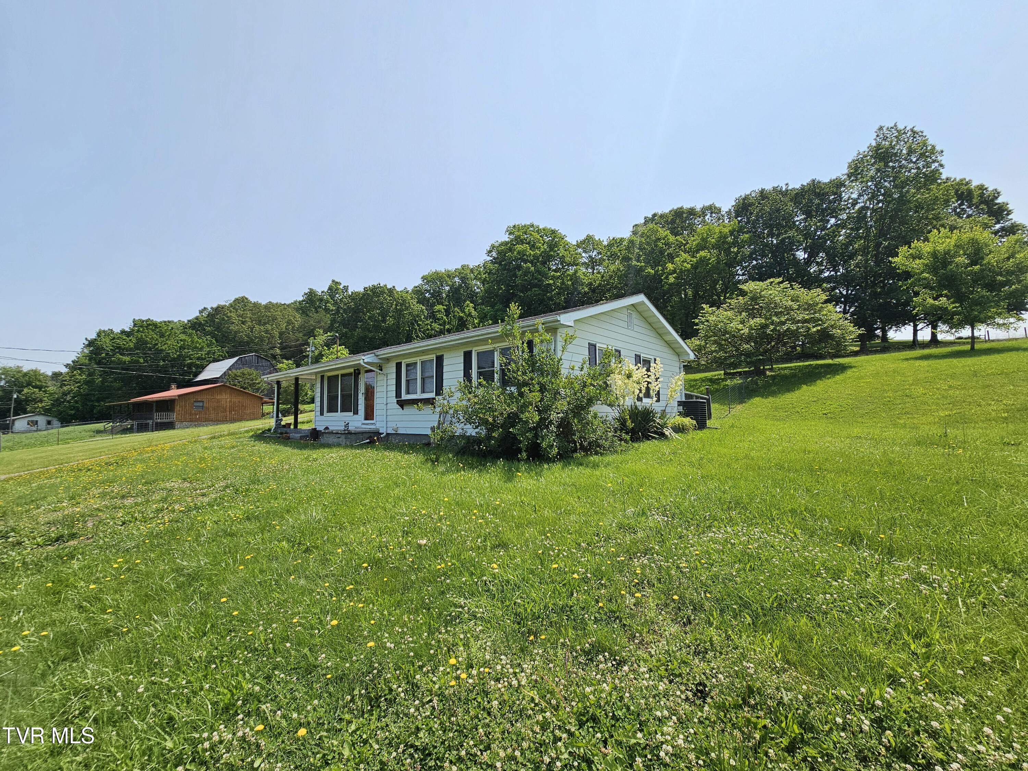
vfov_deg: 89.9
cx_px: 514
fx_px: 386
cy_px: 386
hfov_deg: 106.2
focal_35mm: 13
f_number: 2.2
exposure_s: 1/2000
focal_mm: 2.2
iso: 50
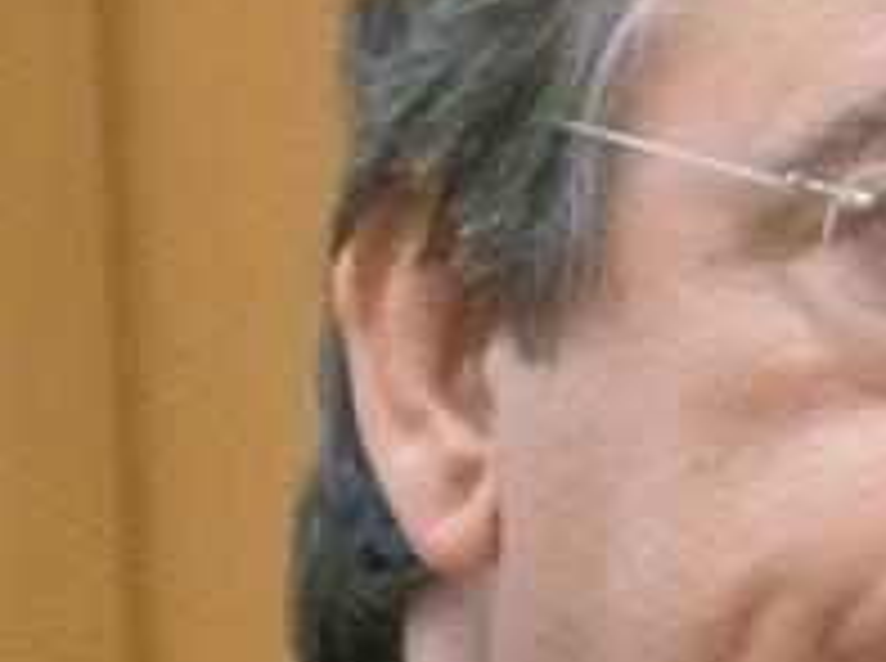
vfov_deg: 1.4
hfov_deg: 1.9
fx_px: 26443
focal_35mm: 1035
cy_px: 590
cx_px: 895
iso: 1600
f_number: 4.1
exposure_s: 1/30
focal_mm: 57.2
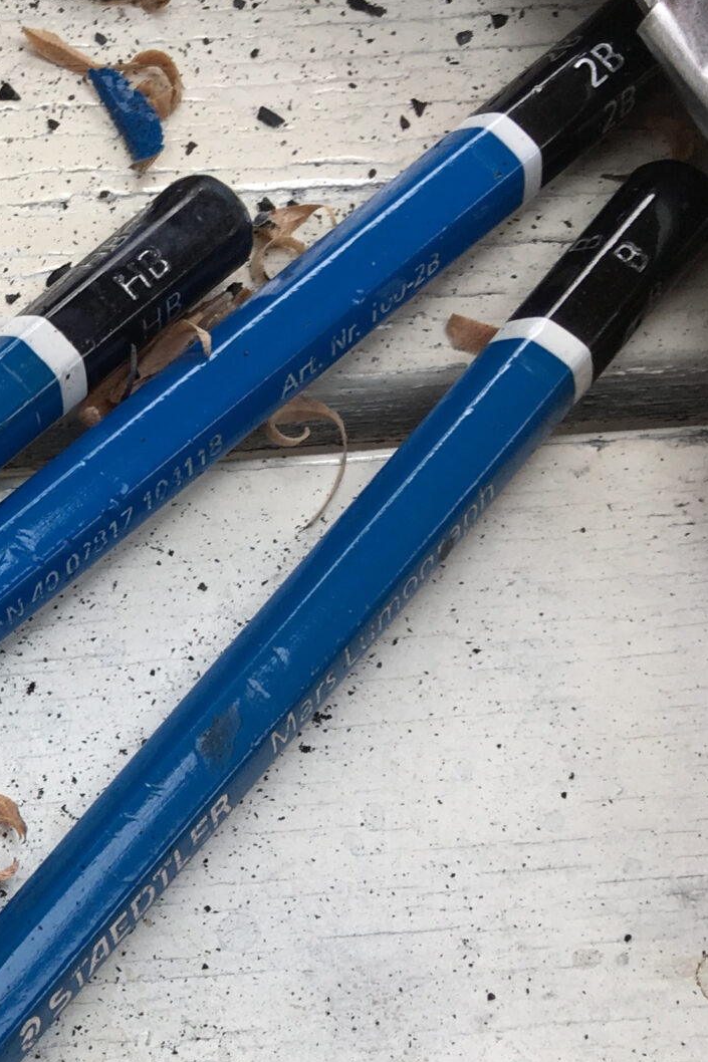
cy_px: 952
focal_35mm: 73
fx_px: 2154
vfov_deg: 26.8
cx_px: -503
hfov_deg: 16.2
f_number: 2.2
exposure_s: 1/131
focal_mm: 4.15
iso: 25
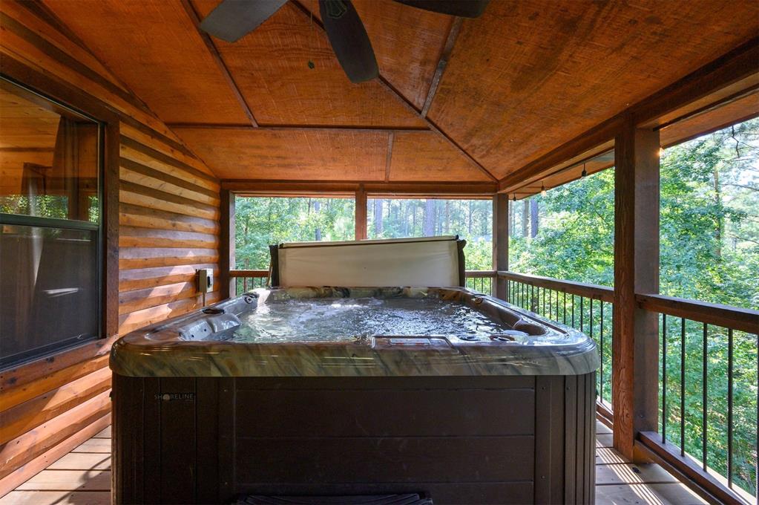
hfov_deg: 104.3
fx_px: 295
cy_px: 252
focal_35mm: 14
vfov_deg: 81.1
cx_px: 380
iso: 640
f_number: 6.3
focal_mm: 14
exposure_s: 1/80
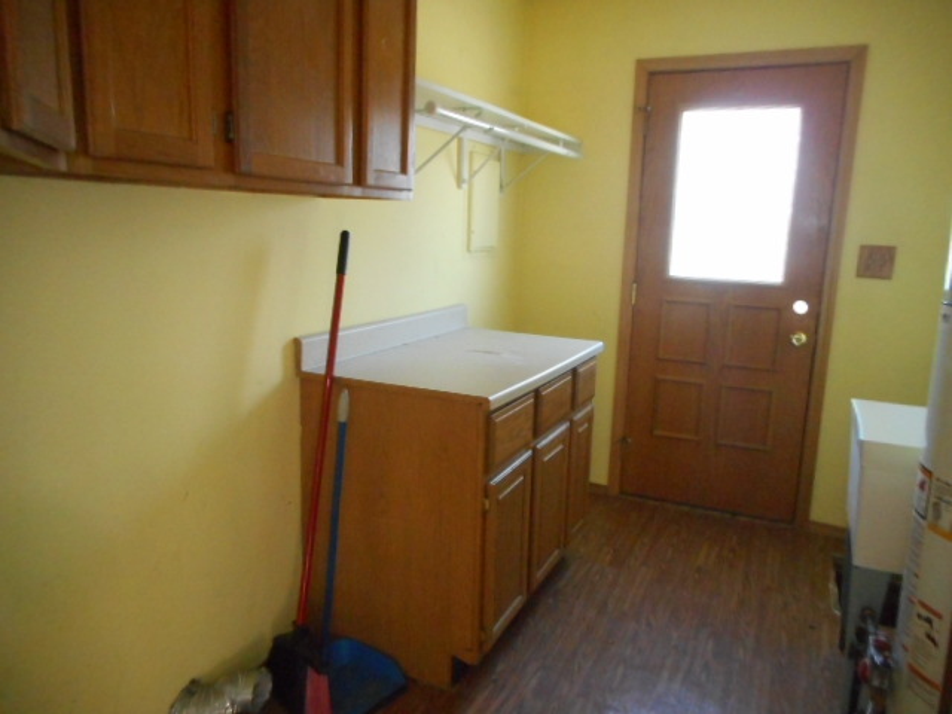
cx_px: 476
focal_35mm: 25
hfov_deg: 69.4
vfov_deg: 54.9
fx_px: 688
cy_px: 357
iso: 640
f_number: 3.7
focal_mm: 4.5
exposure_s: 1/25
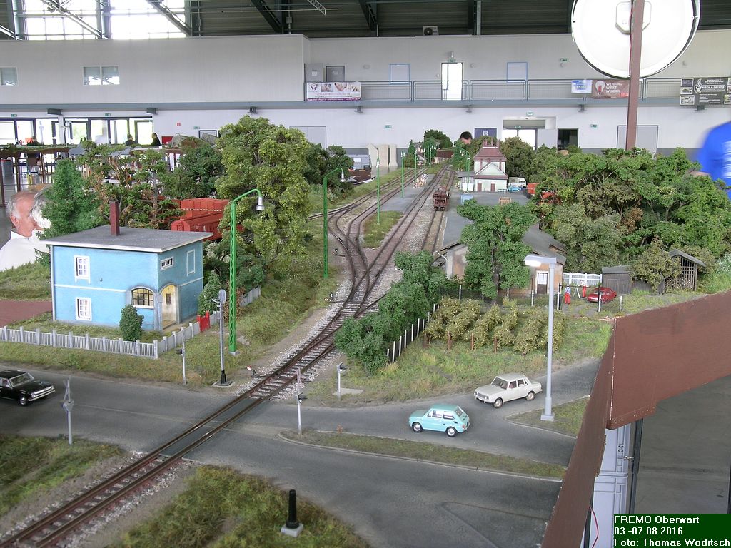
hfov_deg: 47.9
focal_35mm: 39
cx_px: 366
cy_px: 274
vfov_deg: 36.8
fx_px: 824
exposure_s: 1/3.5
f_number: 6.2
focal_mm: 8
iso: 50
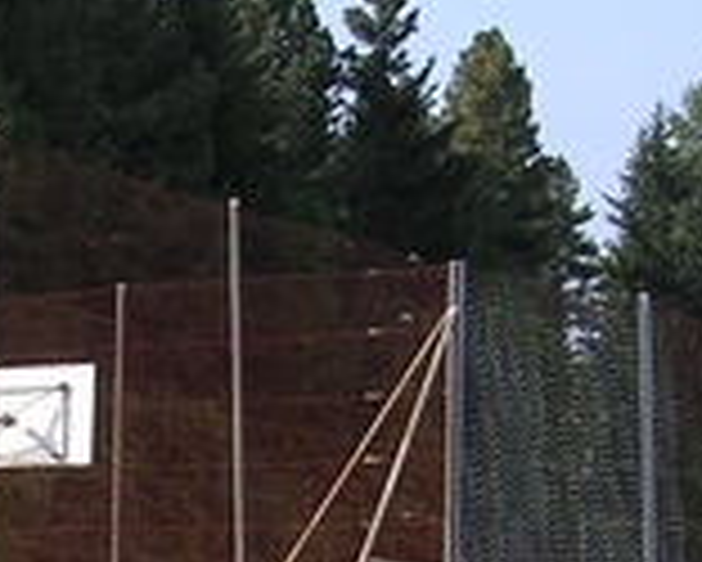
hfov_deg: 13.3
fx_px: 2973
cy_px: 791
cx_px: -9
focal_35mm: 143
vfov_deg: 10.5
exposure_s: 1/497
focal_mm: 5.8
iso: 100
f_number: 2.8
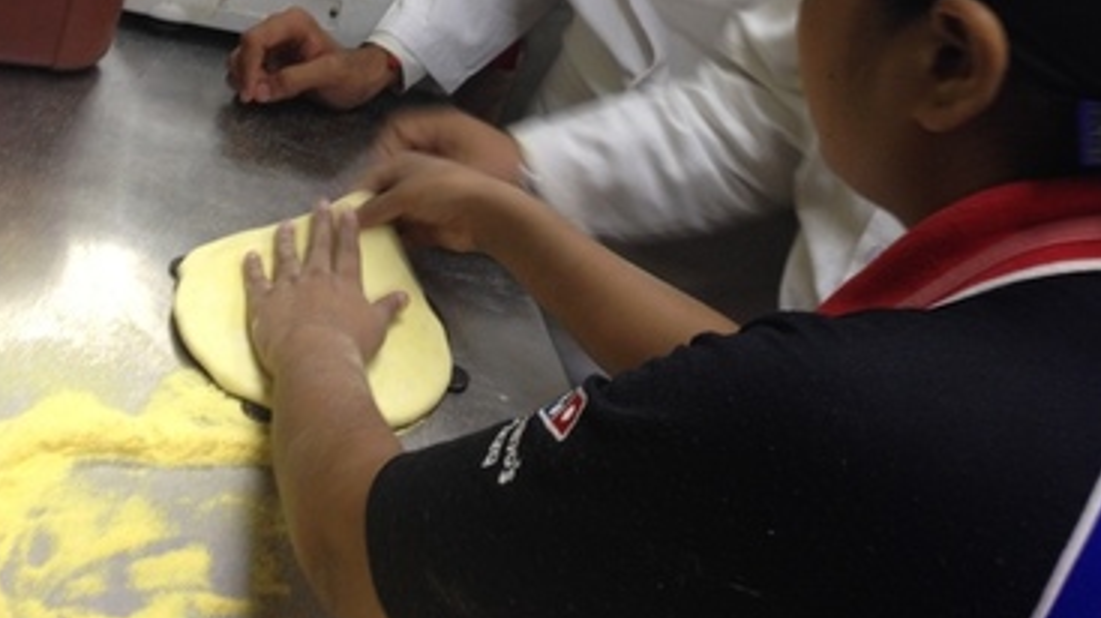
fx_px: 1430
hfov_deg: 42.1
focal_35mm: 49
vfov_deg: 23.2
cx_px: 544
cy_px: -24
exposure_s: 1/20
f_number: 2.4
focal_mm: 4.12
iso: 64
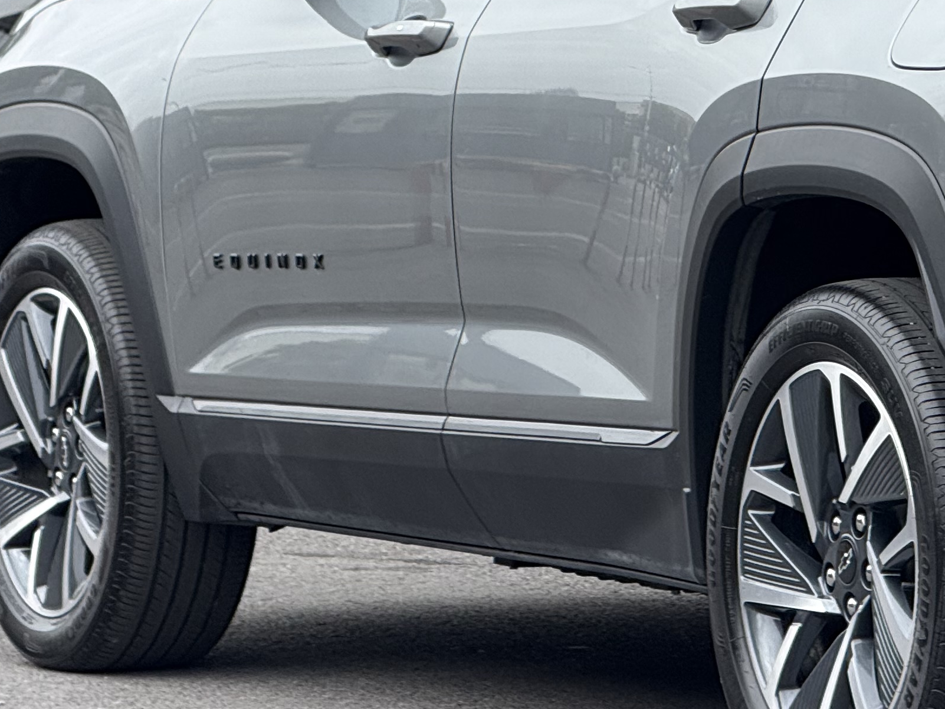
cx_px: 1077
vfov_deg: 4.9
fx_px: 8246
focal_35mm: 302
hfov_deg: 6.5
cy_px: 138
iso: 50
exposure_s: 1/581
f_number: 2.8
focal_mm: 15.66
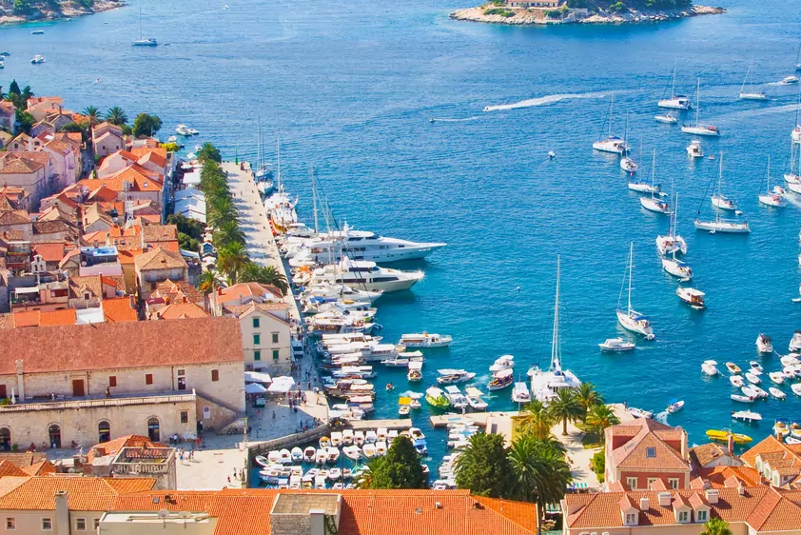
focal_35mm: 75
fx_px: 1669
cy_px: 247
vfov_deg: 18.2
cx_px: 518
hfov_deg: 26.9
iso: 100
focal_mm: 26
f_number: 11
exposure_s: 1/125
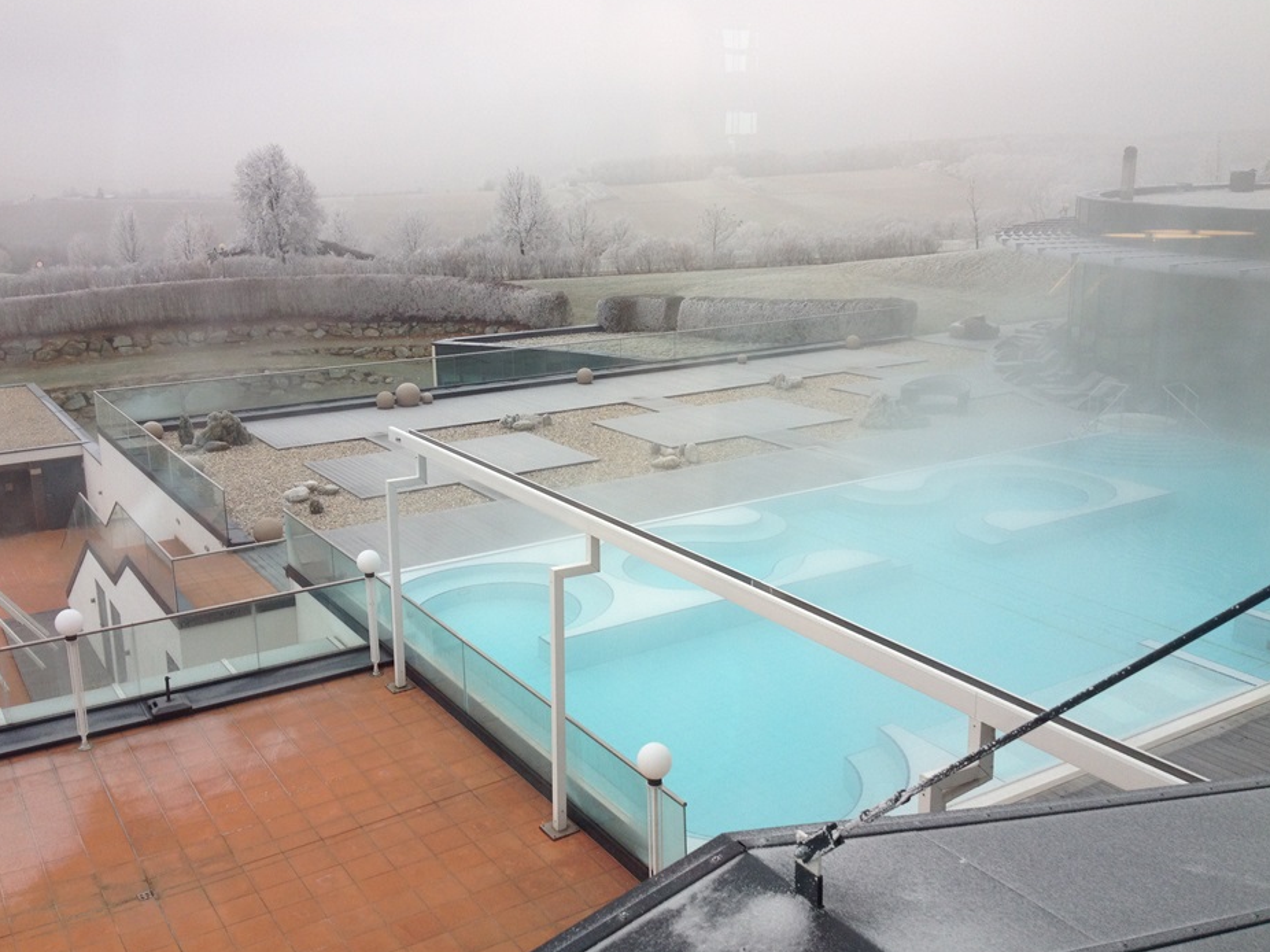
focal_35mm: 37
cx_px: 619
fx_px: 1357
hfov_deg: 50.1
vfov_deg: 38.6
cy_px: 461
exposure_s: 1/329
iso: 50
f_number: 2.4
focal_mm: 4.28
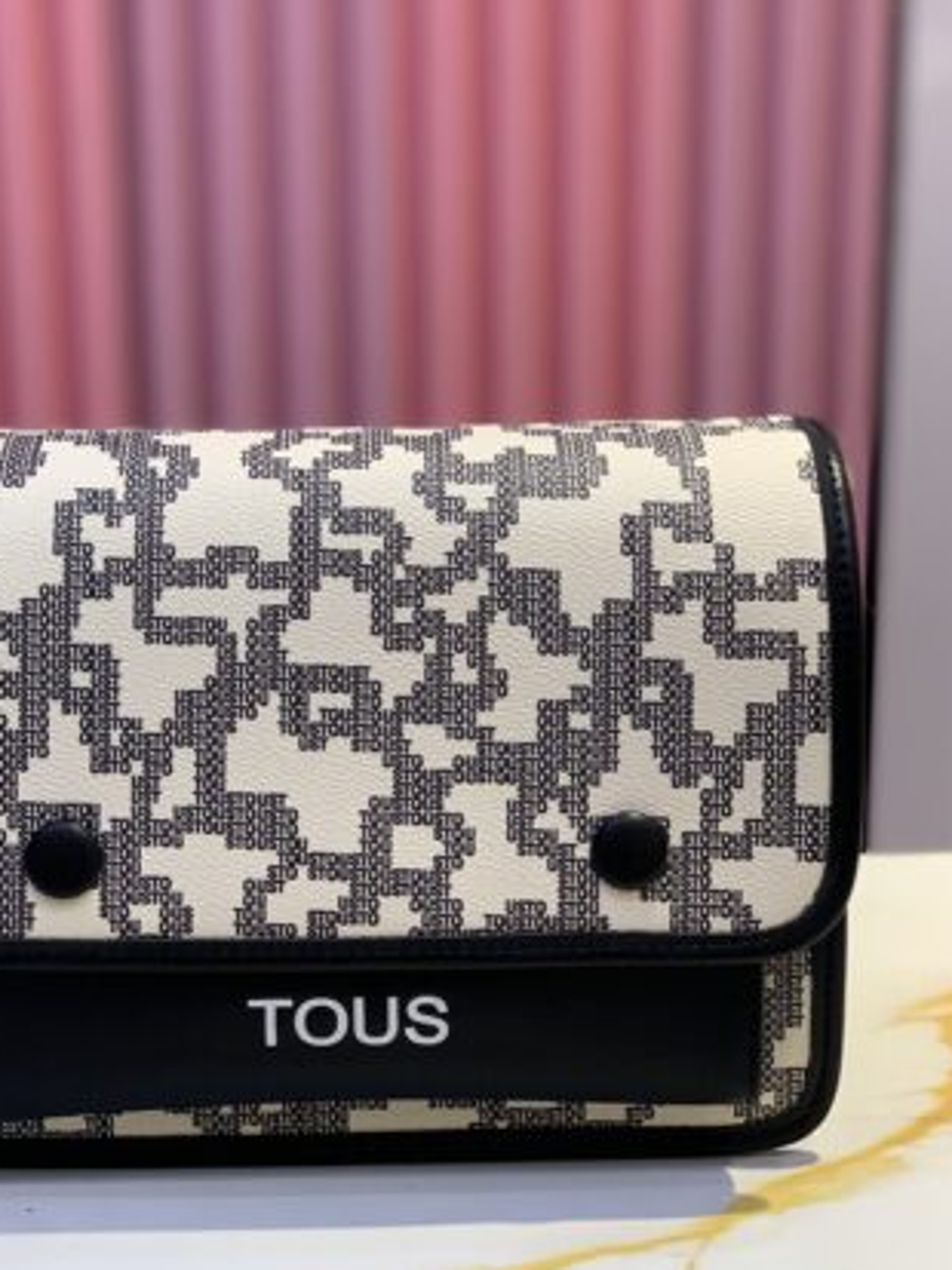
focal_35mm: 72
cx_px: 347
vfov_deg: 27.0
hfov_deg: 20.4
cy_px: 523
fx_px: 2643
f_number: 2.4
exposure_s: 1/100
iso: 80
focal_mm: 6
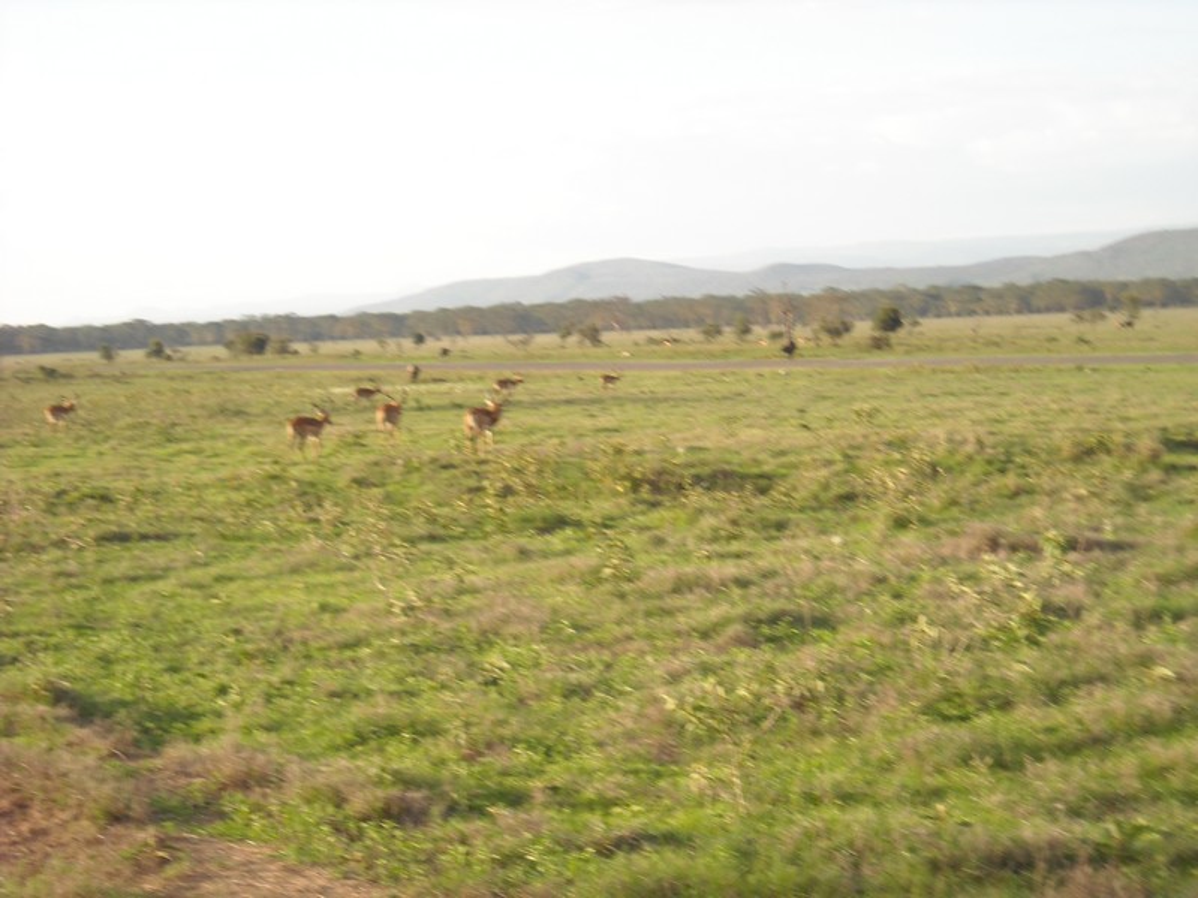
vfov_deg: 17.6
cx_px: 599
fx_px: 2907
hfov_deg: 23.3
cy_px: 449
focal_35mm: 84
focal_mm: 13.73
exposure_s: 1/250
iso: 113
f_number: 4.1
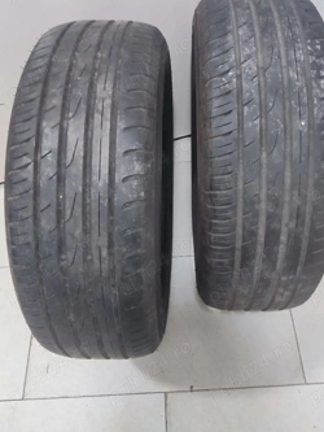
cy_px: 186
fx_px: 374
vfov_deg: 59.7
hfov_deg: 46.8
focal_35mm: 30
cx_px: 175
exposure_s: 1/33
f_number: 1.79
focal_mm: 4.71
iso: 395
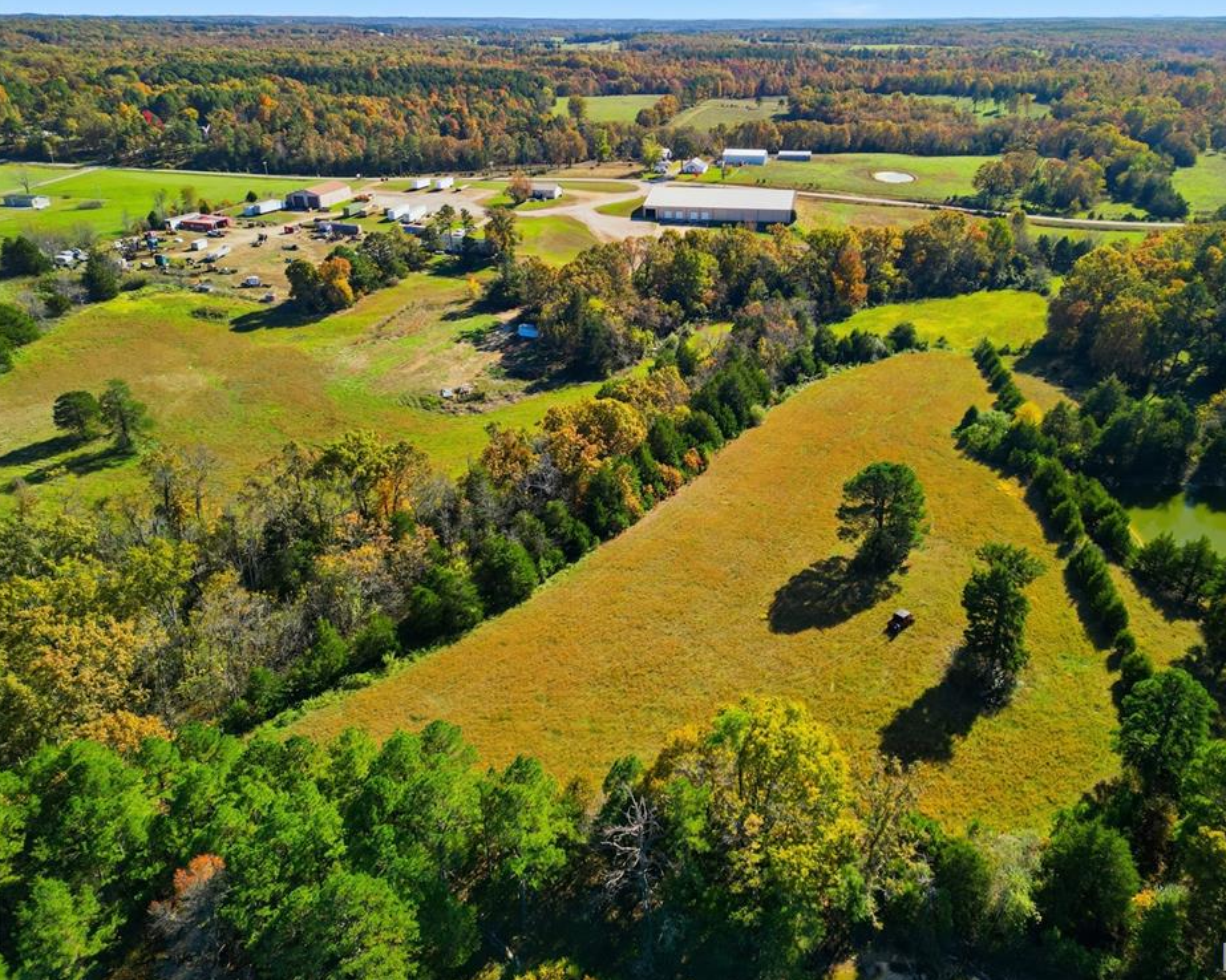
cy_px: 475
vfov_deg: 54.9
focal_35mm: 26
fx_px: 943
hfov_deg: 65.9
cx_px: 675
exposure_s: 1/725
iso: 100
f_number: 1.7
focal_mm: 6.7
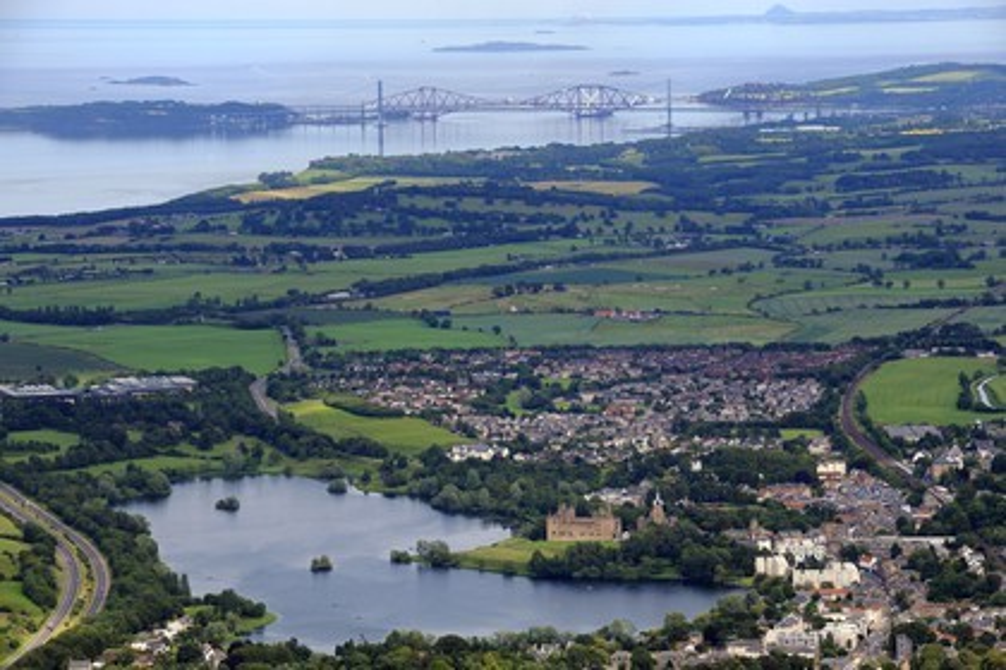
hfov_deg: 12.1
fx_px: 4750
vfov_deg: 8.1
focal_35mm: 170
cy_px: 335
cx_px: 503
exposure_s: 1/800
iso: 400
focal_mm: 170
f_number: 10
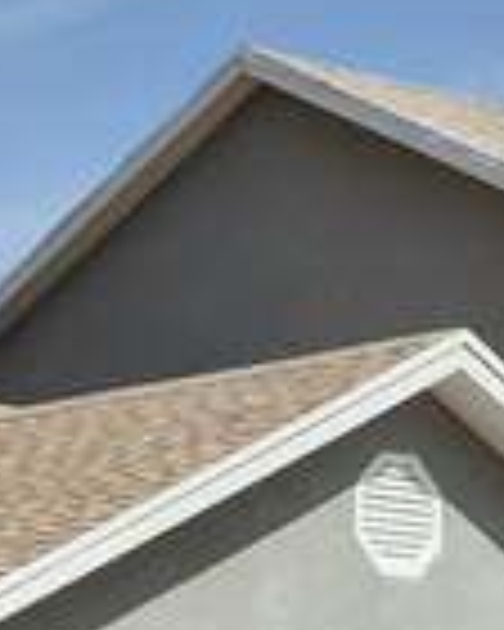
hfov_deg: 7.5
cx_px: -36
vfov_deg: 9.4
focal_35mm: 205
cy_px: 590
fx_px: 3822
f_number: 1.8
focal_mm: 5.4
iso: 25
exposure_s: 1/3320
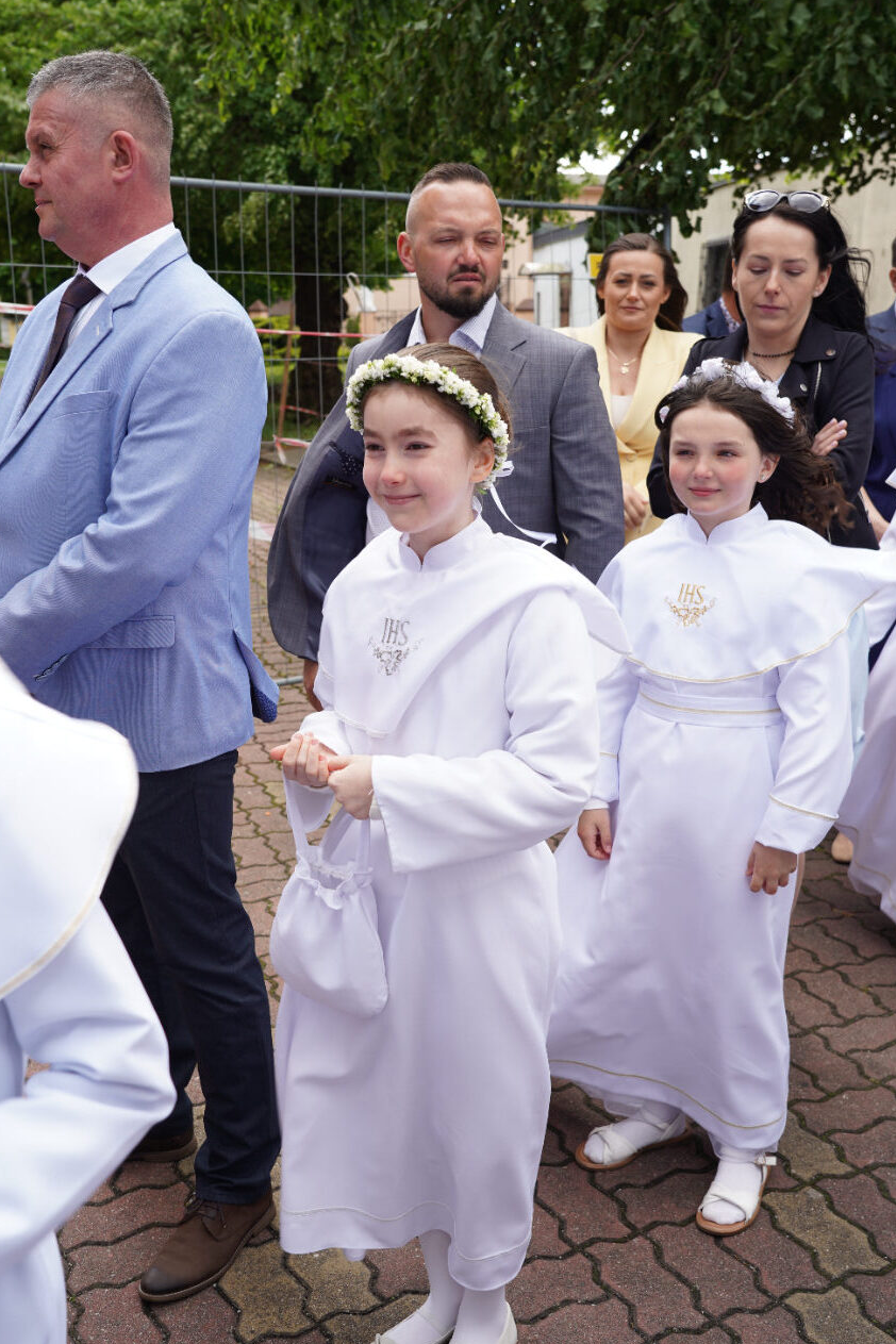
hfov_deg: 37.9
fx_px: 1307
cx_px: 450
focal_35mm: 35
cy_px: 669
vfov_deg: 54.4
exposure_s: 1/100
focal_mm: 34
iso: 125
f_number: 5.6
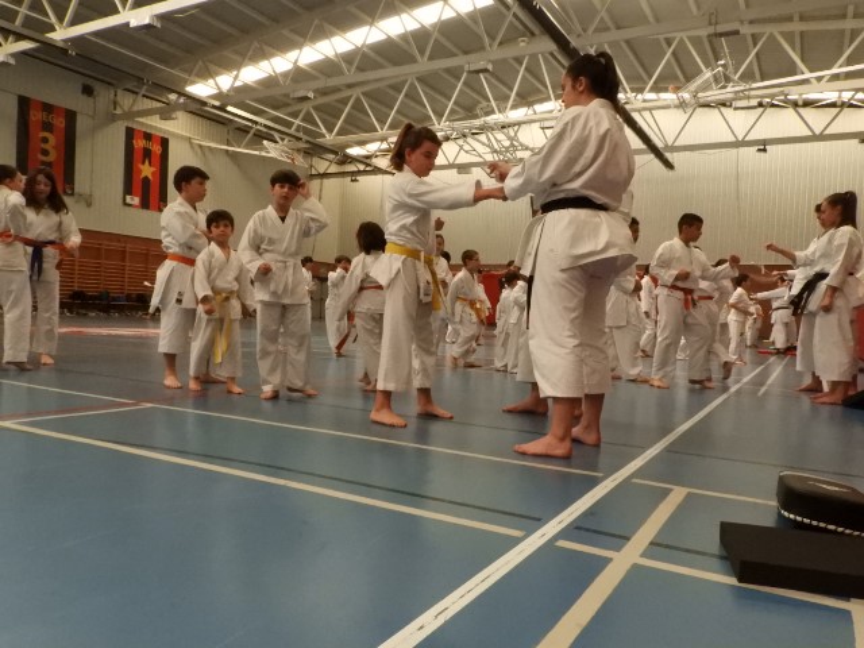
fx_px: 699
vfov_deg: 49.7
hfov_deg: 63.4
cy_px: 324
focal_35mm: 28
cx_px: 432
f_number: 8
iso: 1600
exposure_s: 1/125
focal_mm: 5
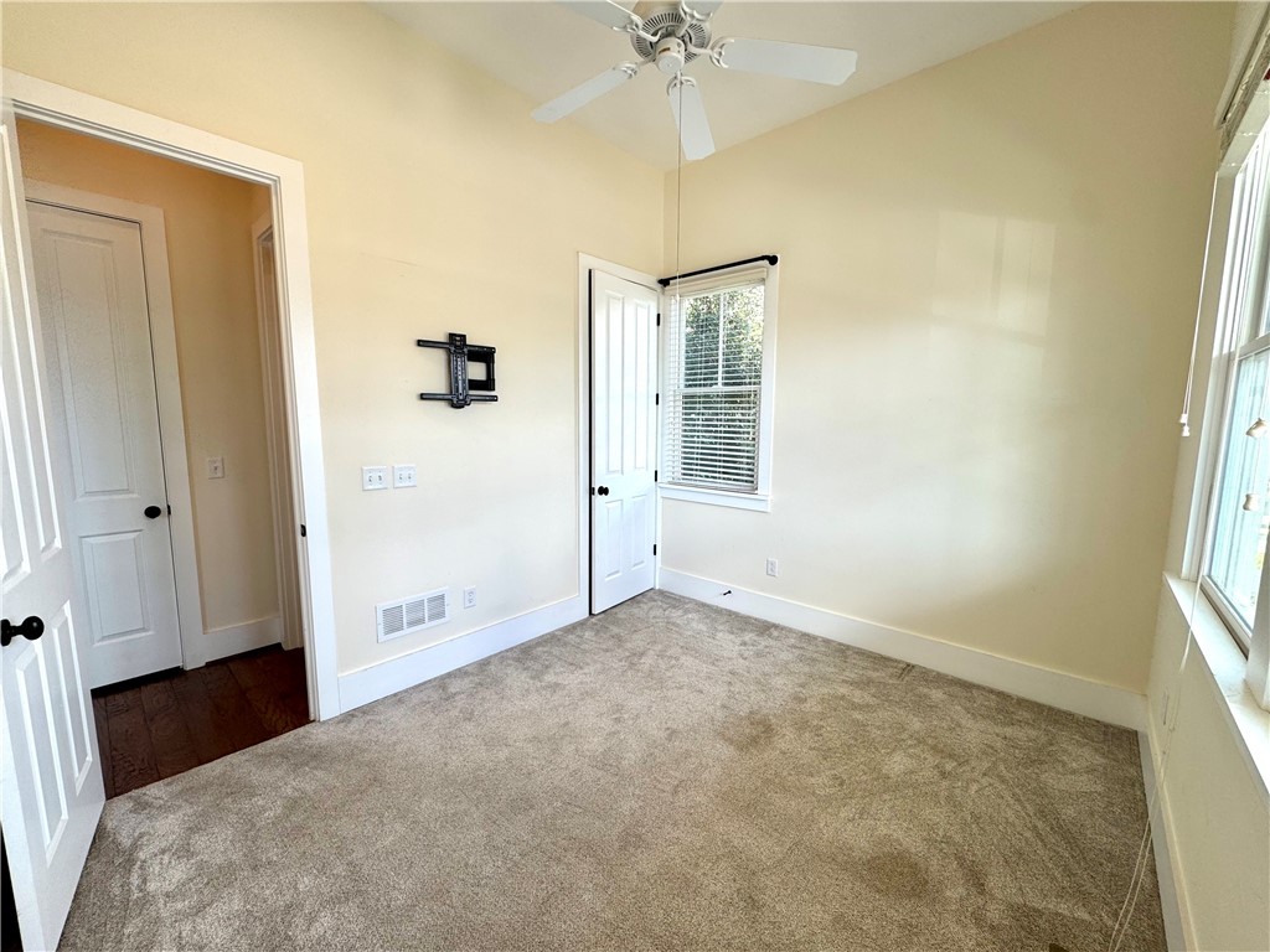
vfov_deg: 85.7
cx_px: 635
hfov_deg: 102.1
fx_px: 514
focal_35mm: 14
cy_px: 476
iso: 40
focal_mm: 2.22
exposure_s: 1/145
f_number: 2.2
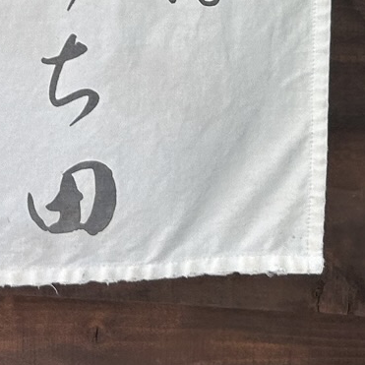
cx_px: -117
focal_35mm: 124
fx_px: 1479
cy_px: -178
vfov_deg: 13.3
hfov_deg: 13.5
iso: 50
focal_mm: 5.7
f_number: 1.5
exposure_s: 1/581
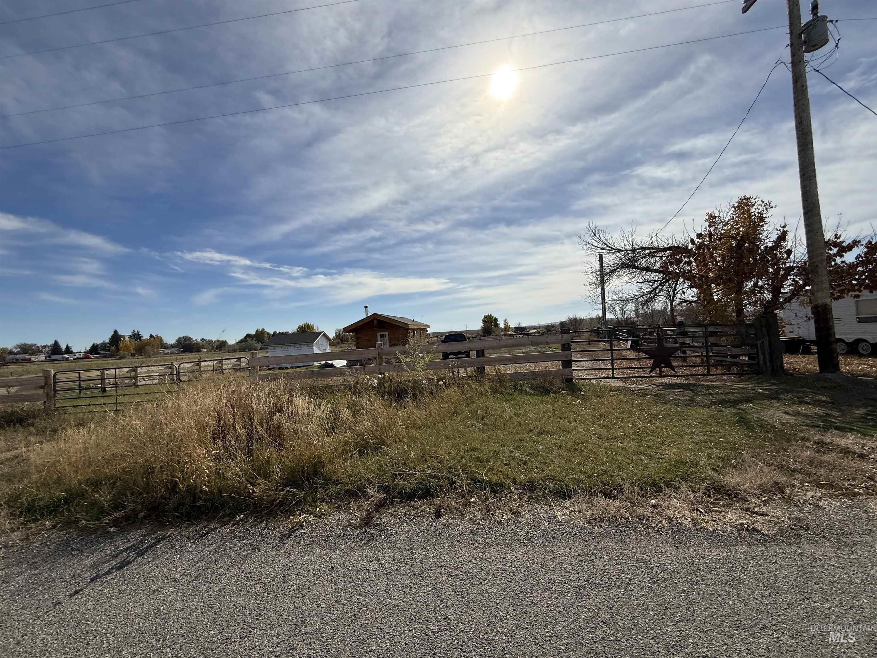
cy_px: 329
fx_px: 355
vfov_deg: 85.7
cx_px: 438
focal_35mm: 14
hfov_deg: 102.1
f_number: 2.2
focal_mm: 2.22
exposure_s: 1/6173
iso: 50
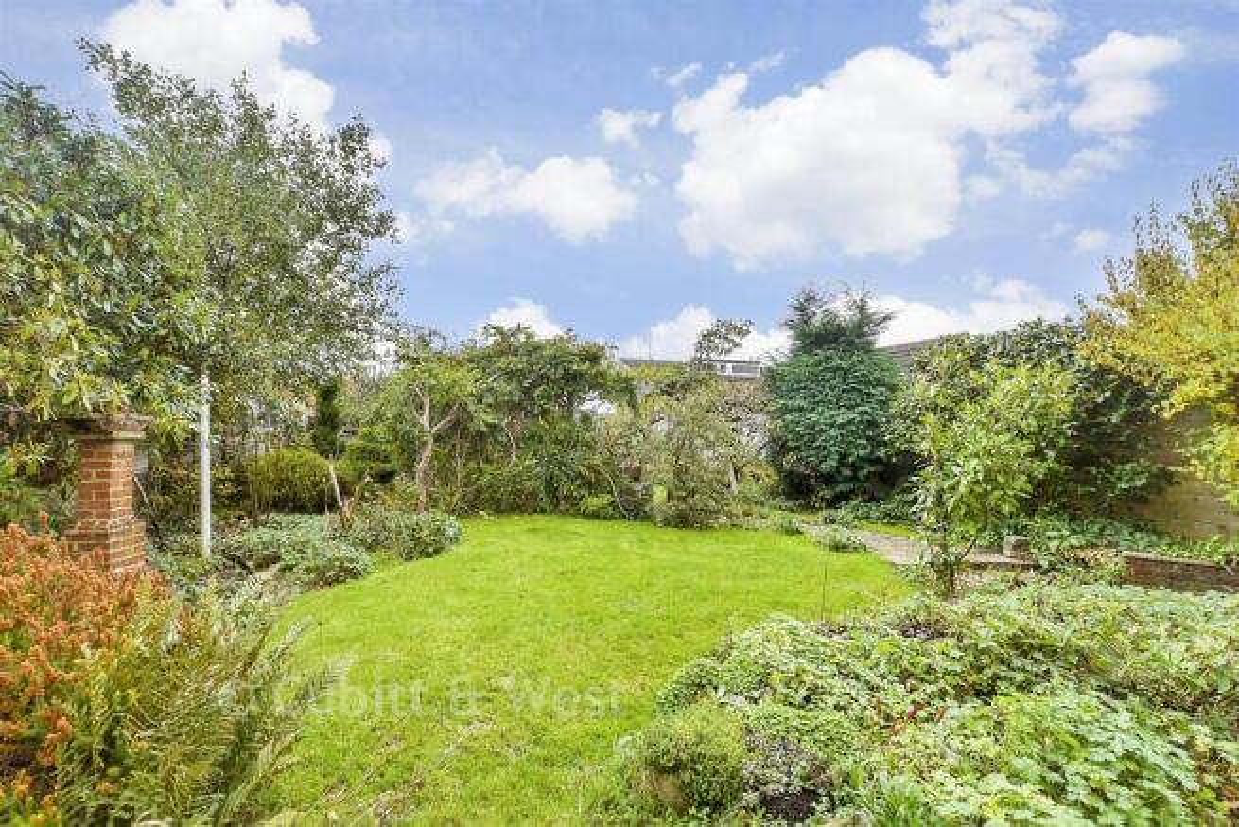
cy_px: 414
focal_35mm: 15
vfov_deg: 77.4
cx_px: 620
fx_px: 516
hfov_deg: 100.4
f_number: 8
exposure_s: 1/60
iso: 160
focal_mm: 10
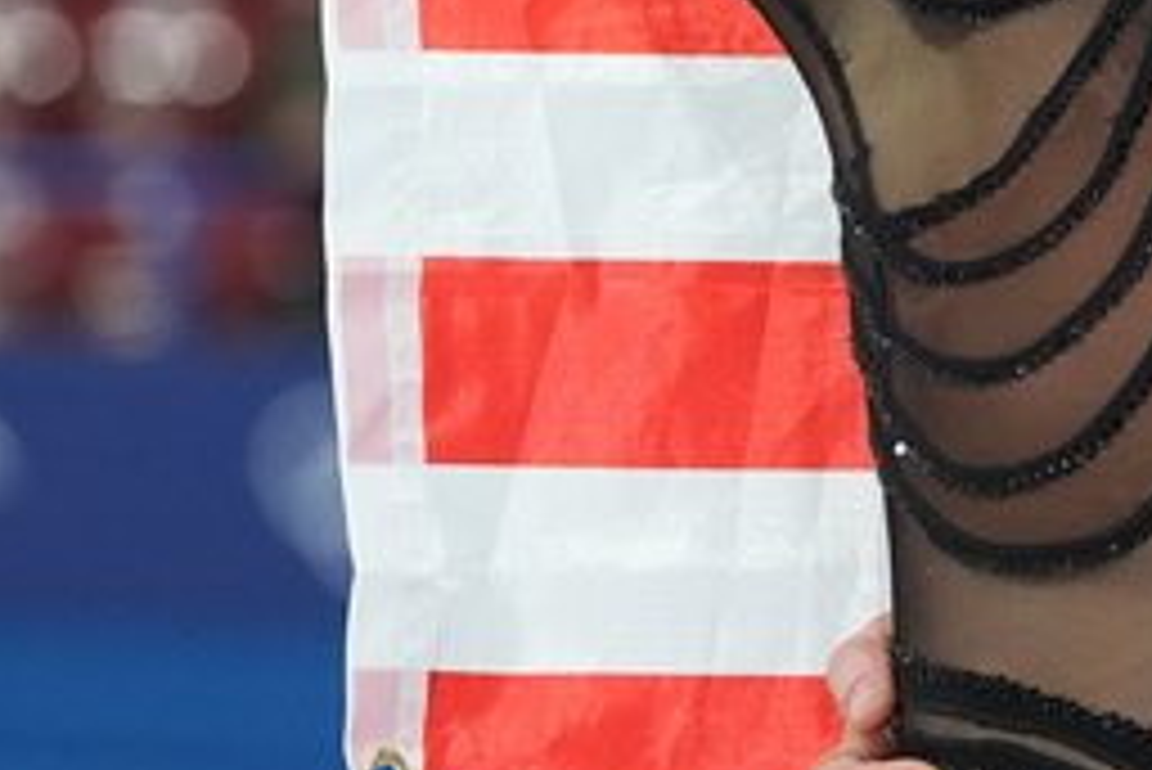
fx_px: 18442
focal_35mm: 576
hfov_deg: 3.5
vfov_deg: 2.4
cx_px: 2259
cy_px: -507
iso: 2000
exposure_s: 1/640
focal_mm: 144
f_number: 4
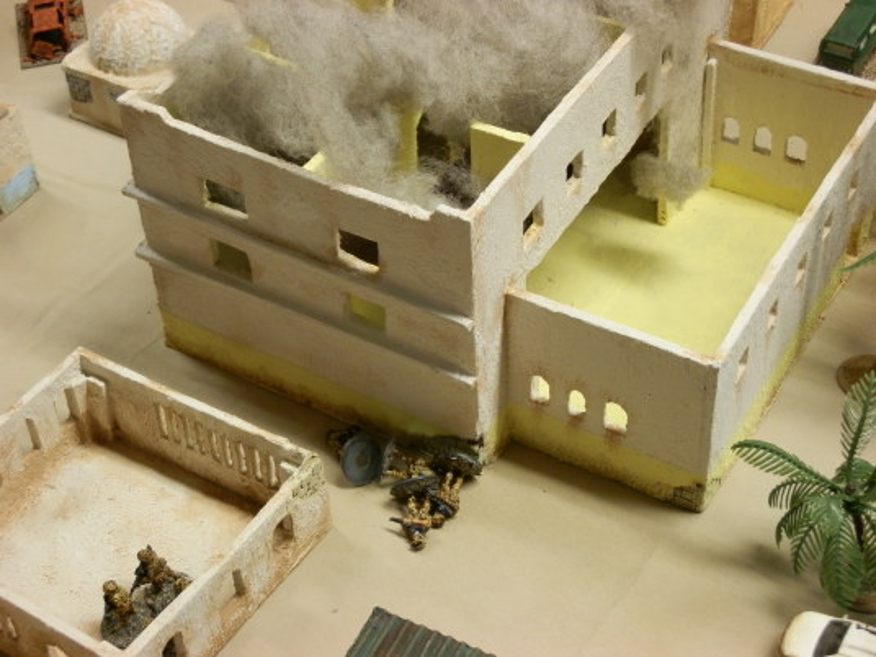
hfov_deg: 31.7
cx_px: 438
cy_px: 328
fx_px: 1544
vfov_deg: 24.0
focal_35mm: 61
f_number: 3.7
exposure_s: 1/20
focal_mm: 10.99
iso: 200
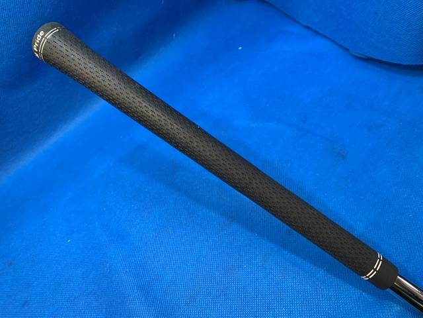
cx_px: 212
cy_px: 159
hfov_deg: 67.3
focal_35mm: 26
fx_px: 318
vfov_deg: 53.1
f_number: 1.8
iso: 100
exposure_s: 1/60
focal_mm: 4.25
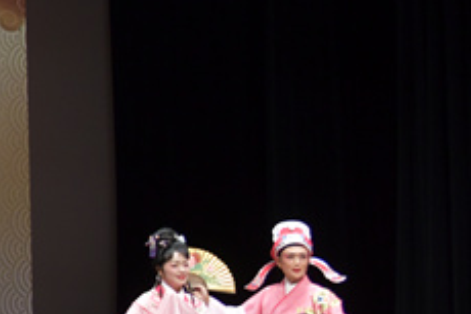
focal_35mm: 108
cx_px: -332
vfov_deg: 12.6
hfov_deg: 16.4
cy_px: 217
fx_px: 1412
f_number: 4
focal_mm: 31
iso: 1000
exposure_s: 1/200
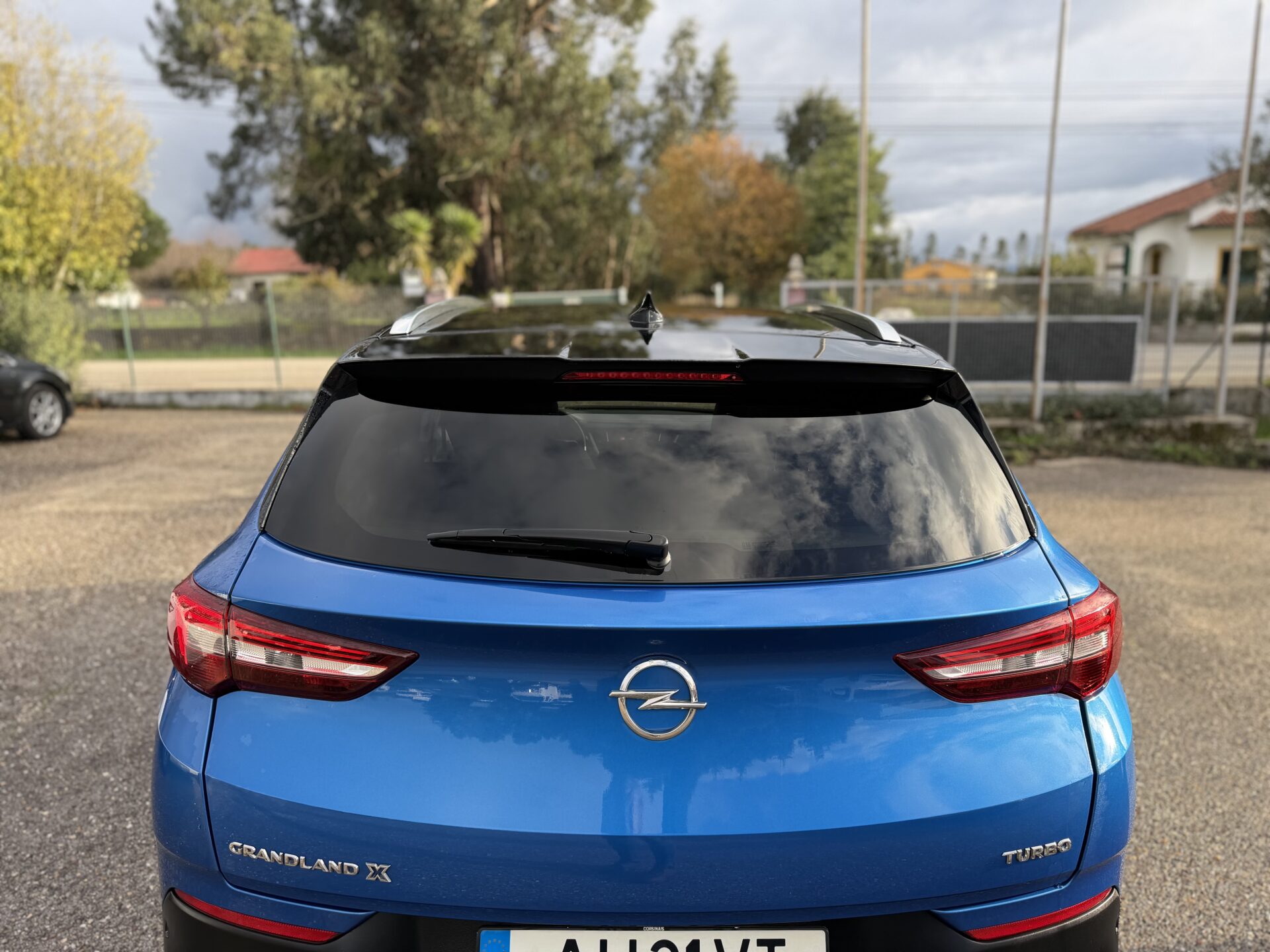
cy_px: 476
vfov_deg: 56.8
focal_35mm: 24
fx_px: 881
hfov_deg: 71.6
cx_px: 635
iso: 80
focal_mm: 6.76
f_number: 1.78
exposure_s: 1/617
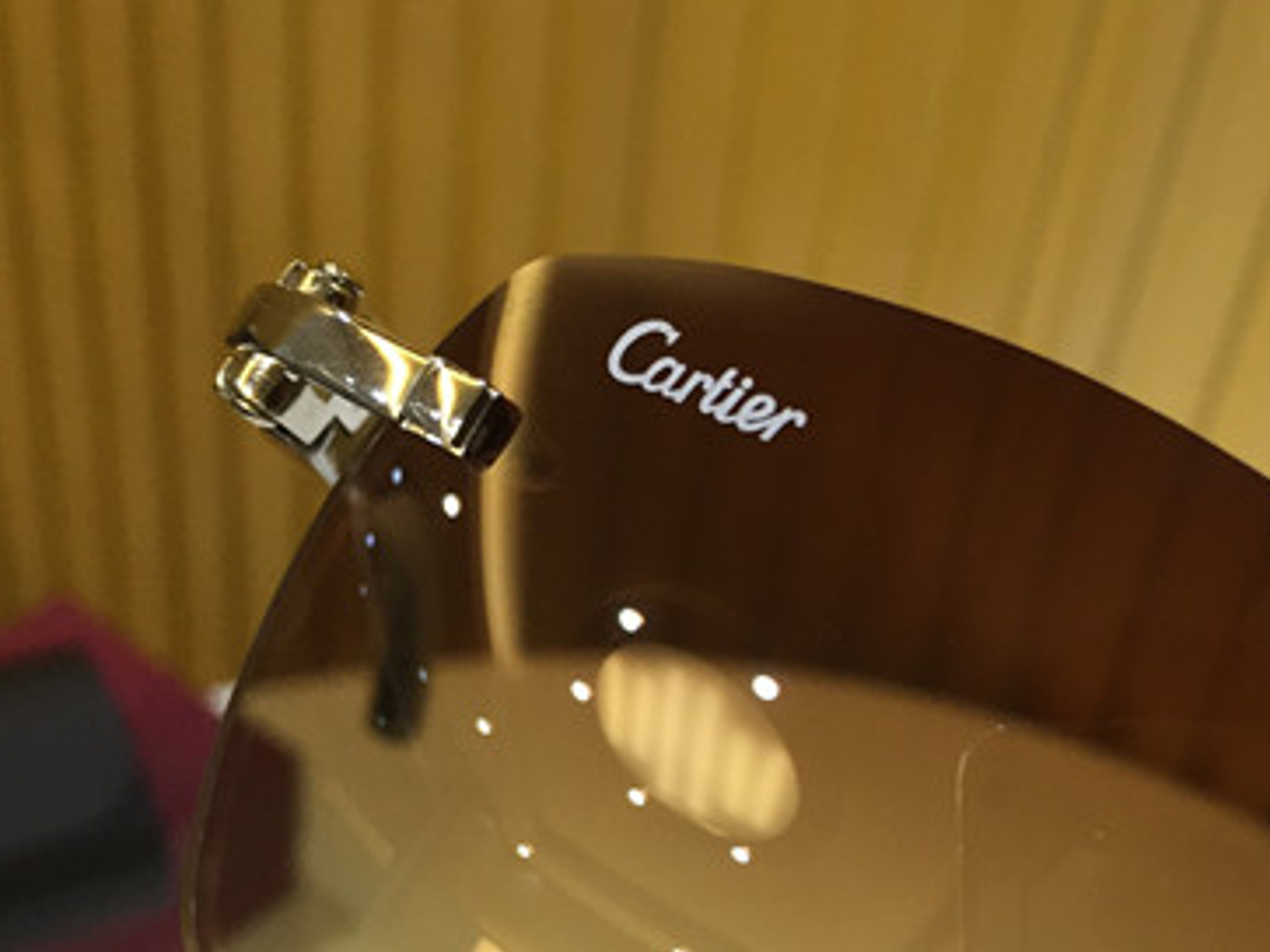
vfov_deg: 25.6
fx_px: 2054
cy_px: 779
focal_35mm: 56
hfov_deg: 33.5
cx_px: 980
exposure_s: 1/33
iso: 125
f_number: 2.2
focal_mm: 4.15
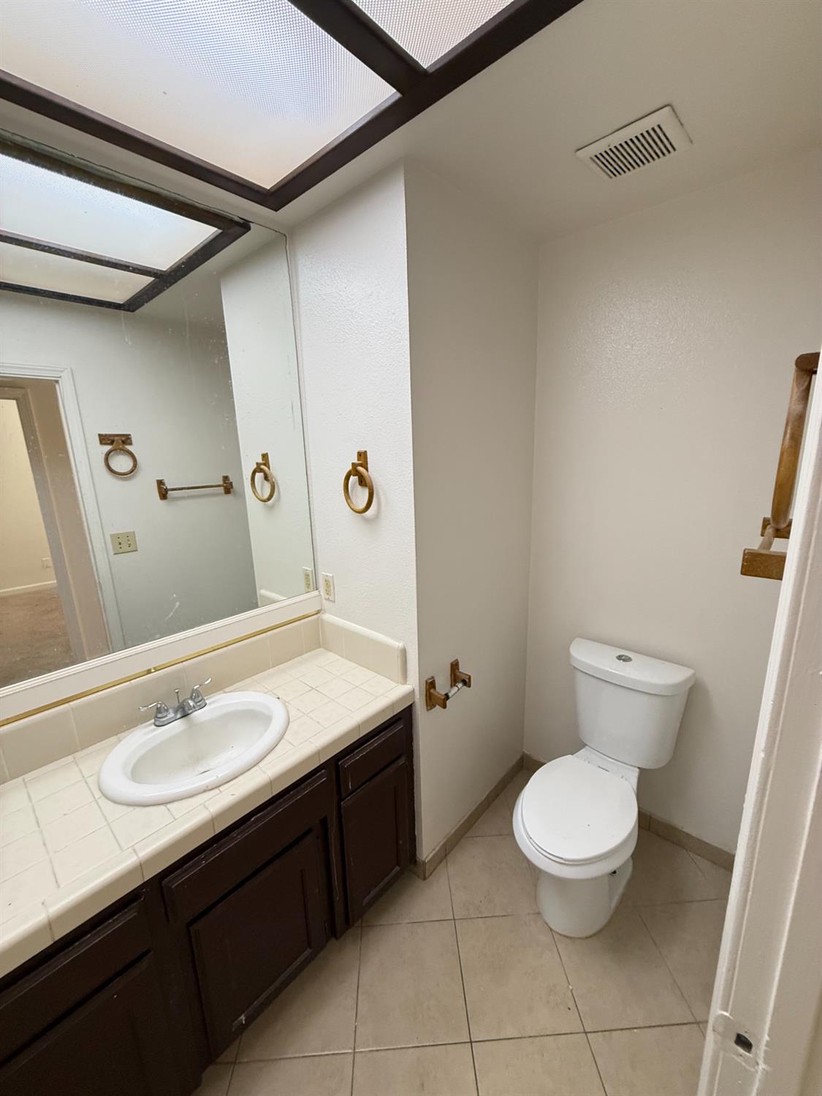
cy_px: 548
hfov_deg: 85.7
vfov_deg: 102.1
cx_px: 411
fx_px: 443
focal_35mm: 14
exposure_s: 1/60
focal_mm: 2.22
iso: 320
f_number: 2.2
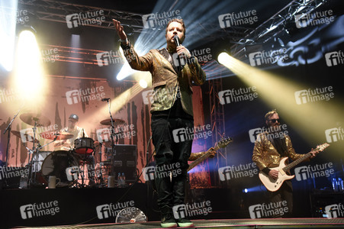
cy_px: 114
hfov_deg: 48.5
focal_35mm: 40
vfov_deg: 33.4
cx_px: 172
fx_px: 382
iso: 2500
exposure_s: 1/100
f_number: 5.6
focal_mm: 40
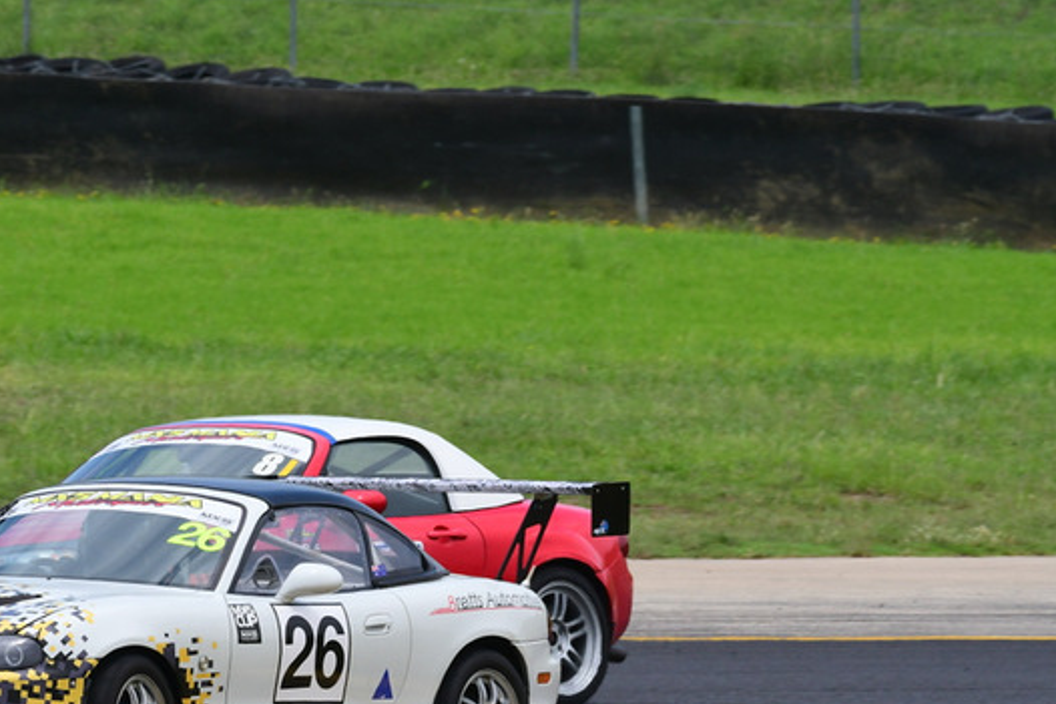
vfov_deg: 1.9
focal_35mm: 730
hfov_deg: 2.8
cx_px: 257
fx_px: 21418
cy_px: 483
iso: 500
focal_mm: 320
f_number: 11
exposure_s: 1/640
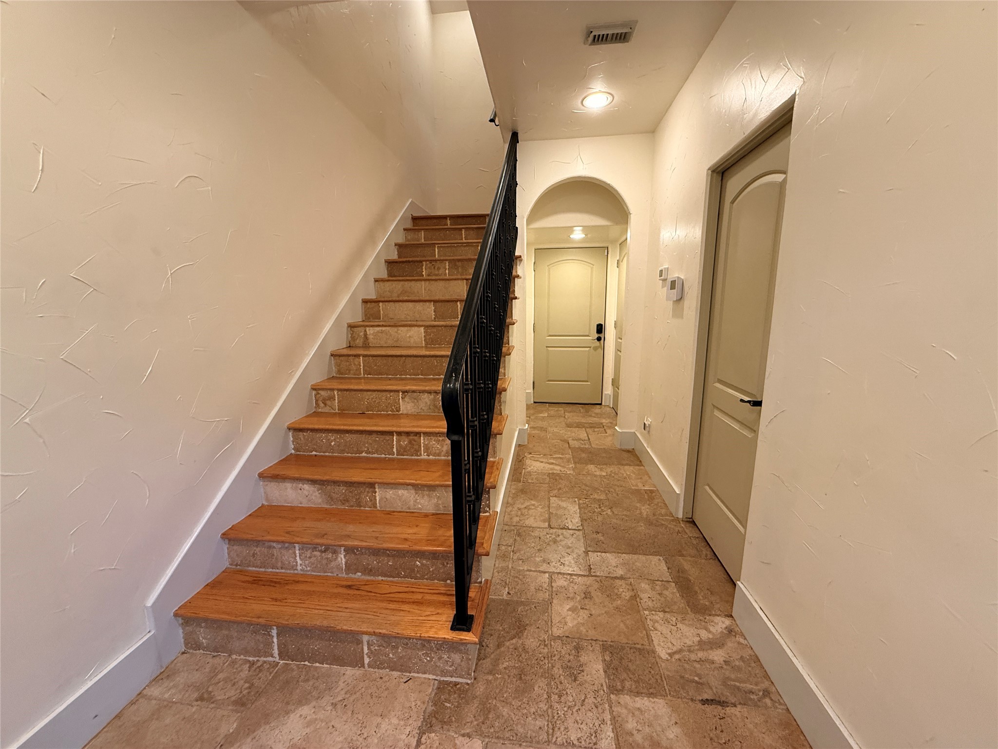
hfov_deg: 102.1
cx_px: 499
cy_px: 374
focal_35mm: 14
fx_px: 404
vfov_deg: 85.7
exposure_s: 1/60
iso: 250
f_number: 2.2
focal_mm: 2.22
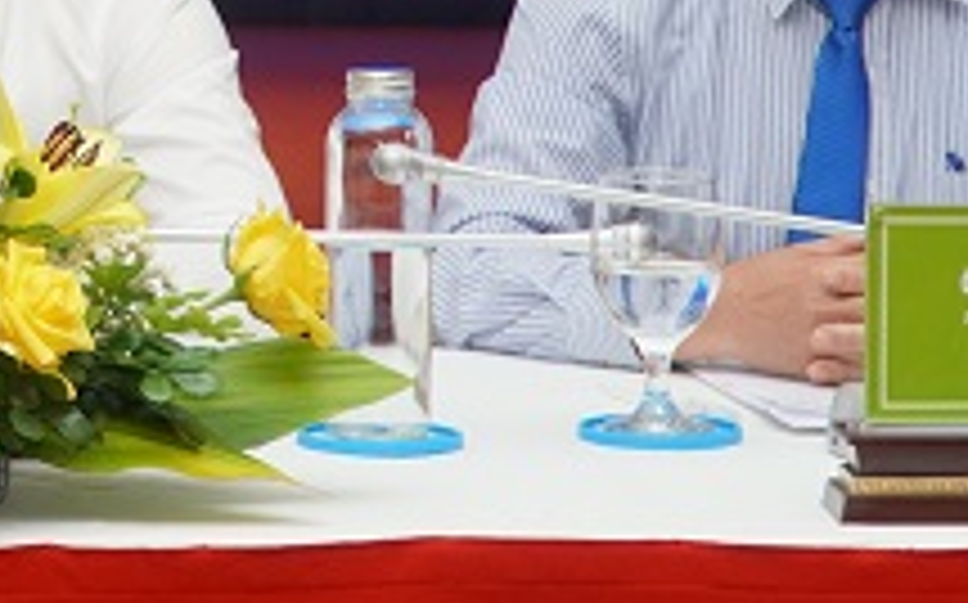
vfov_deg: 7.4
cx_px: -266
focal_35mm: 171
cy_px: -529
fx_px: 4508
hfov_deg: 11.9
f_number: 4
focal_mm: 30
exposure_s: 1/160
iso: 500
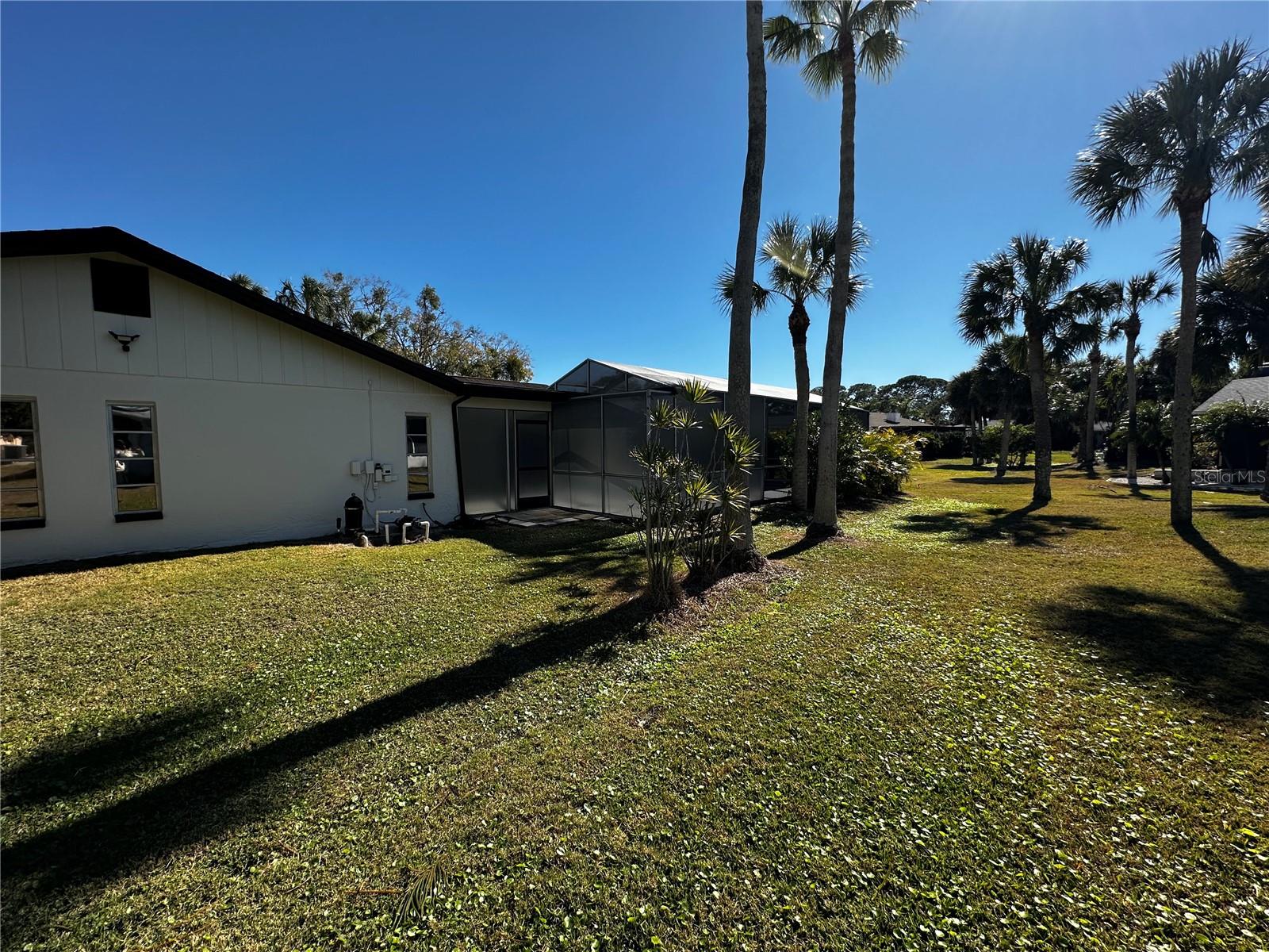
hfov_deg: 102.1
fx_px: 513
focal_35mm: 14
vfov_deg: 85.7
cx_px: 634
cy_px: 476
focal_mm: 2.22
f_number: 2.2
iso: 40
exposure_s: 1/1825
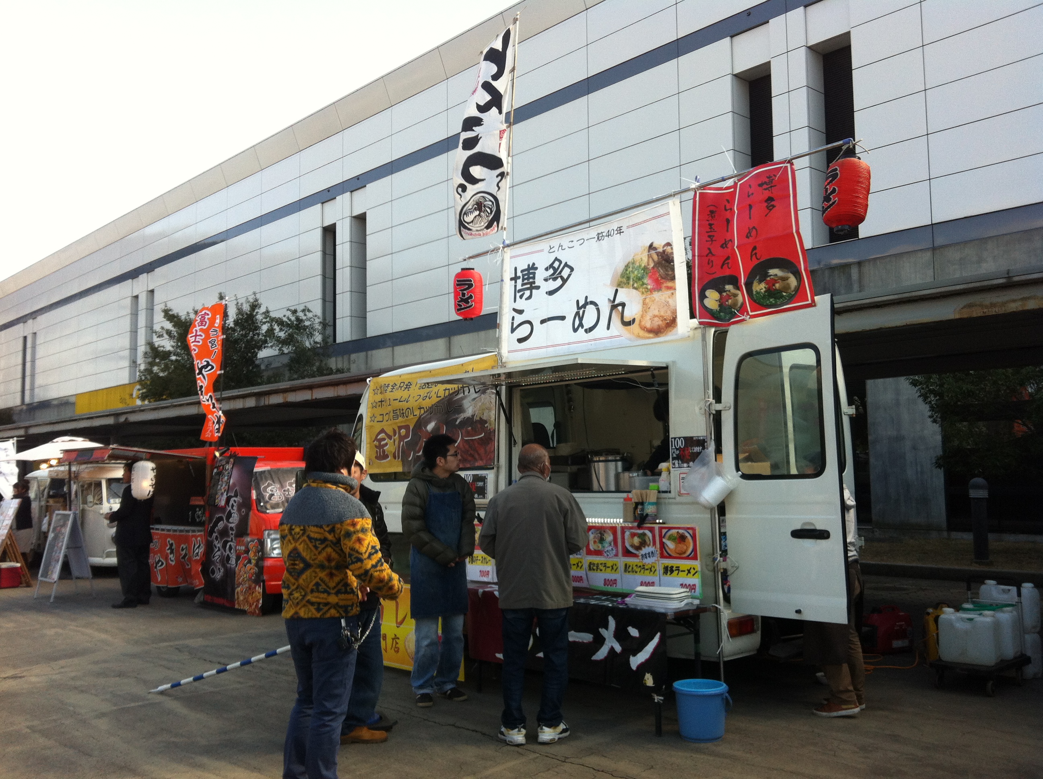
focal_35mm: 35
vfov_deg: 40.6
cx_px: 522
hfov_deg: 52.7
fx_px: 1053
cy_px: 390
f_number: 2.8
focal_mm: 3.85
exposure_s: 1/377
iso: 80
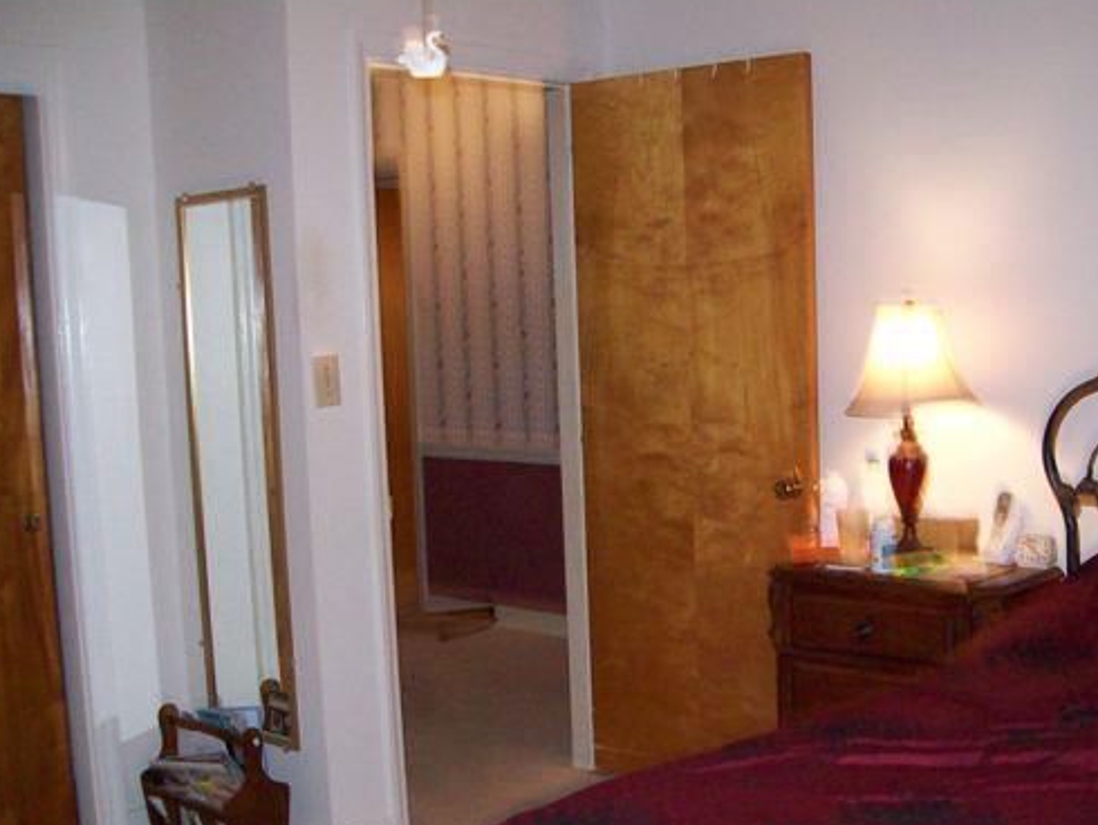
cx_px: 650
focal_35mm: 47
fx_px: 1492
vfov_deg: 30.8
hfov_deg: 40.3
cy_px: 513
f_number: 2.7
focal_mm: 6
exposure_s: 1/64
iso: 200
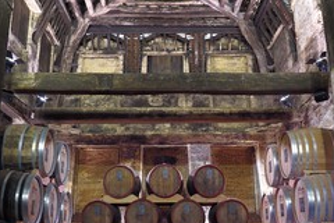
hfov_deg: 46.4
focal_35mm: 42
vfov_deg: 31.9
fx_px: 390
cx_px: 164
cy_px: 120
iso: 1600
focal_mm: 24
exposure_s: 1/8
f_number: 5.6
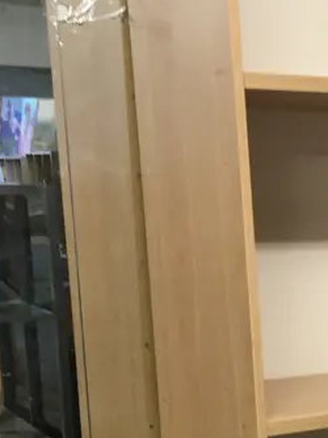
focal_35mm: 89
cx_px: 475
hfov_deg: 15.4
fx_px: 1126
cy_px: 367
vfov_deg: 21.7
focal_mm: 4.15
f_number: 2.2
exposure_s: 1/33
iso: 64
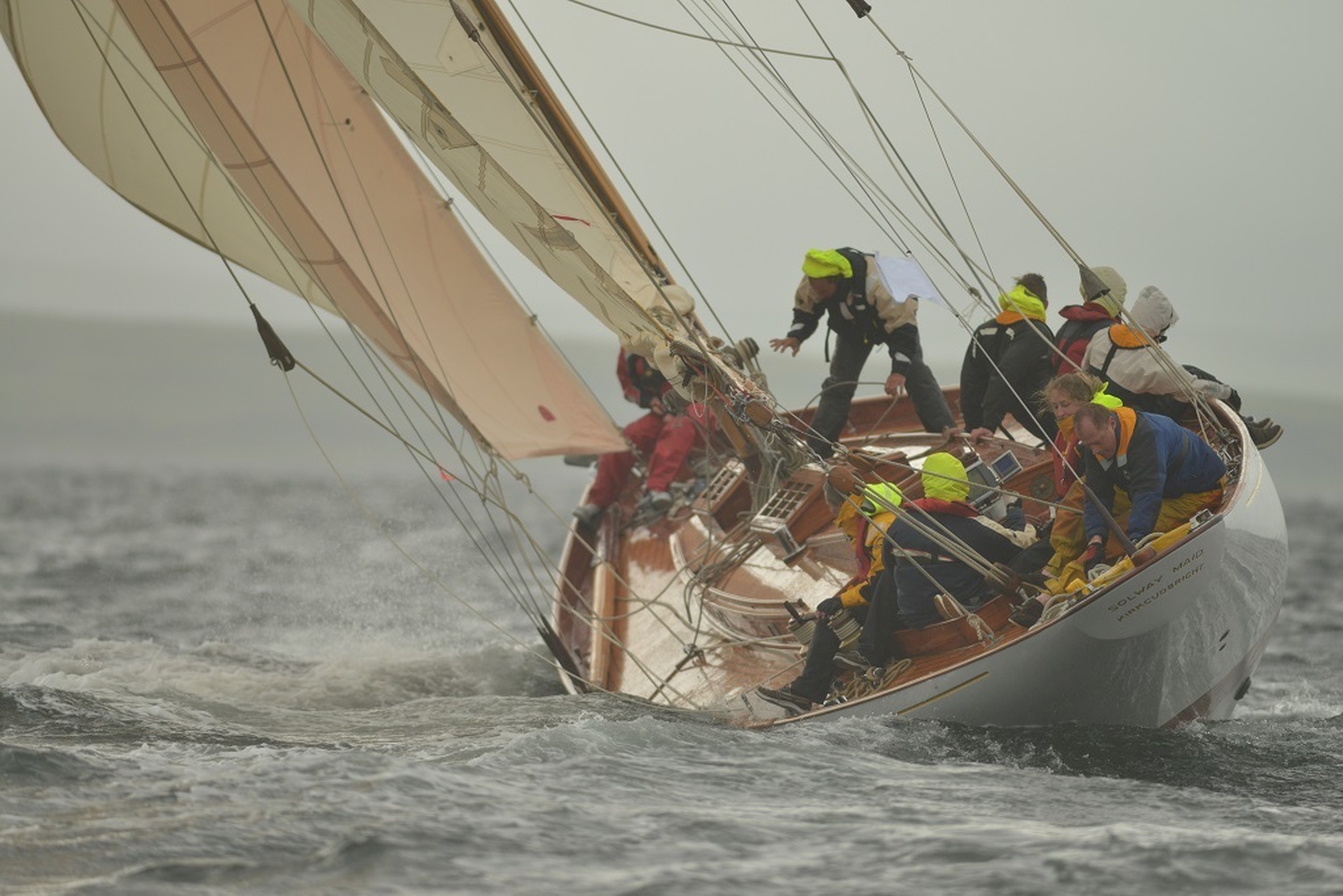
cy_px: 448
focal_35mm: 300
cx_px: 672
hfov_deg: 6.9
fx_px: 11192
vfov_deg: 4.6
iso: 800
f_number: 2.8
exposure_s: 1/6400
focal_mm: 300
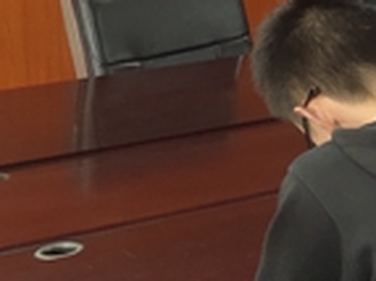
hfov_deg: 13.6
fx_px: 1411
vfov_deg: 11.1
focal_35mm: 130
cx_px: 678
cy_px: -108
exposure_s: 1/50
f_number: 1.8
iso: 271
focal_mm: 4.27
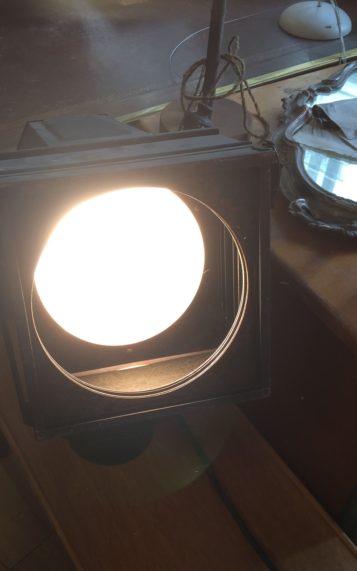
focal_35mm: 39
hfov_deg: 32.6
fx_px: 607
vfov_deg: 50.0
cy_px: 347
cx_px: 132
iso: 32
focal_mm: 4.15
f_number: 2.2
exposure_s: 1/50
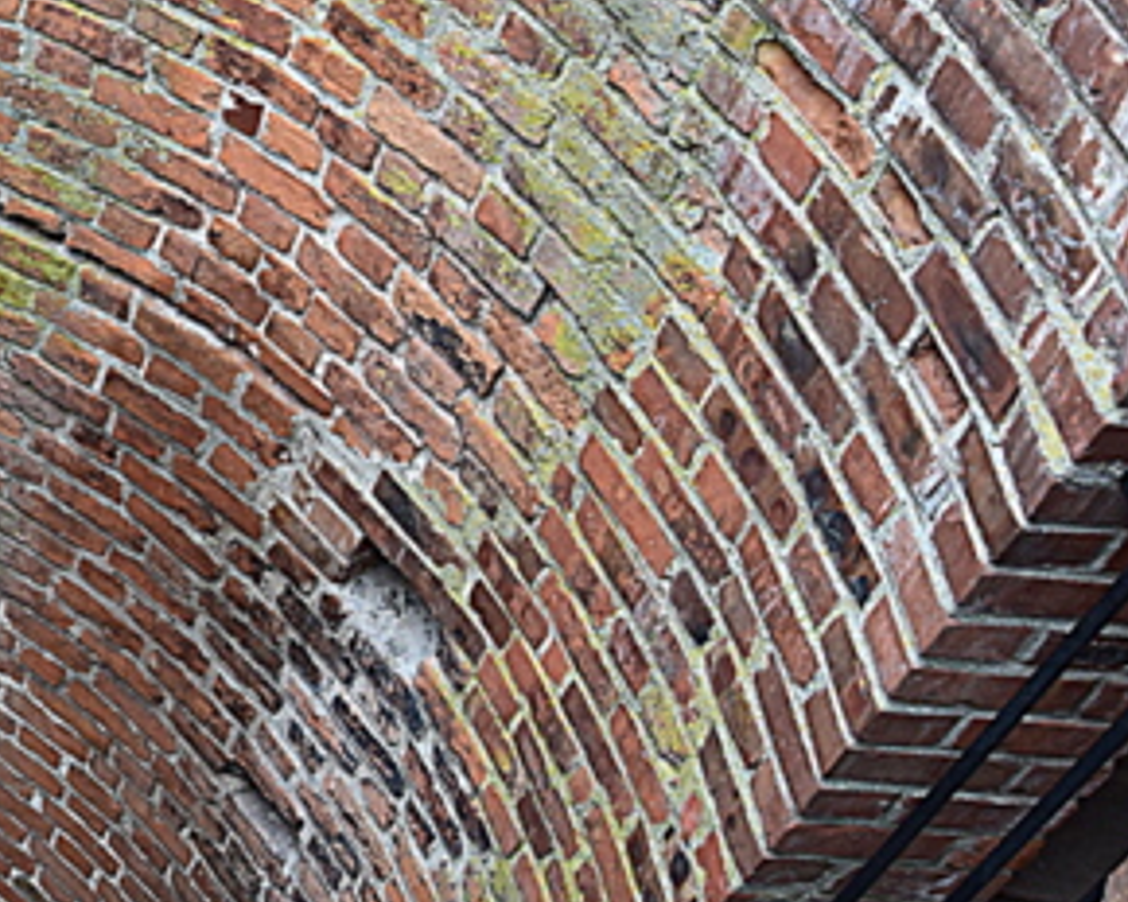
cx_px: -315
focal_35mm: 70
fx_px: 2337
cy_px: 404
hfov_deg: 24.0
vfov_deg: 21.8
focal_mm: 18
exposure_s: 1/25
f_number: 6.3
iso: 400
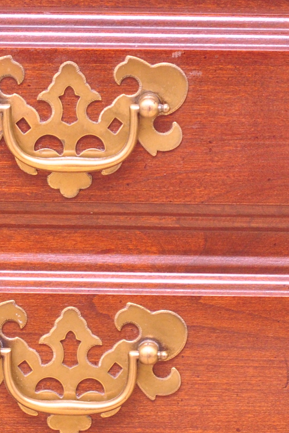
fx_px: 3222
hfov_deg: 5.1
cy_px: 149
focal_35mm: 268
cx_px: 88
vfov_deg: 7.7
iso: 640
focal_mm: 55
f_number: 5.6
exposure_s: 1/125
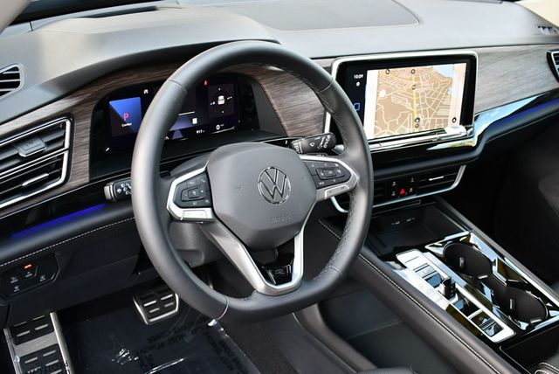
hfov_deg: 48.4
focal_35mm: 40
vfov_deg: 33.5
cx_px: 280
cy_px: 187
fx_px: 622
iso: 800
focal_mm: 20
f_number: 3.5
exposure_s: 1/200
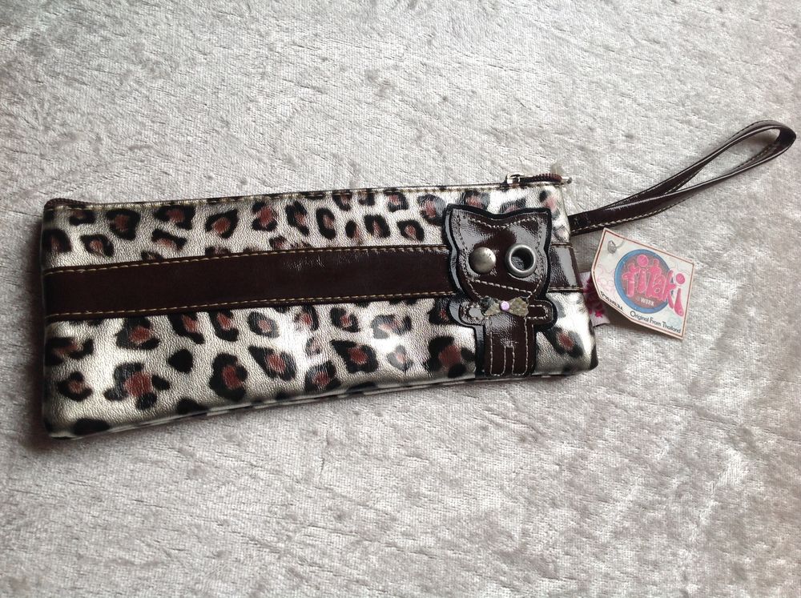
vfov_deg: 40.6
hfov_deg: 52.7
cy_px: 299
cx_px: 400
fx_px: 809
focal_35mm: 35
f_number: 2.4
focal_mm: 4.28
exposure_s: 1/40
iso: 64
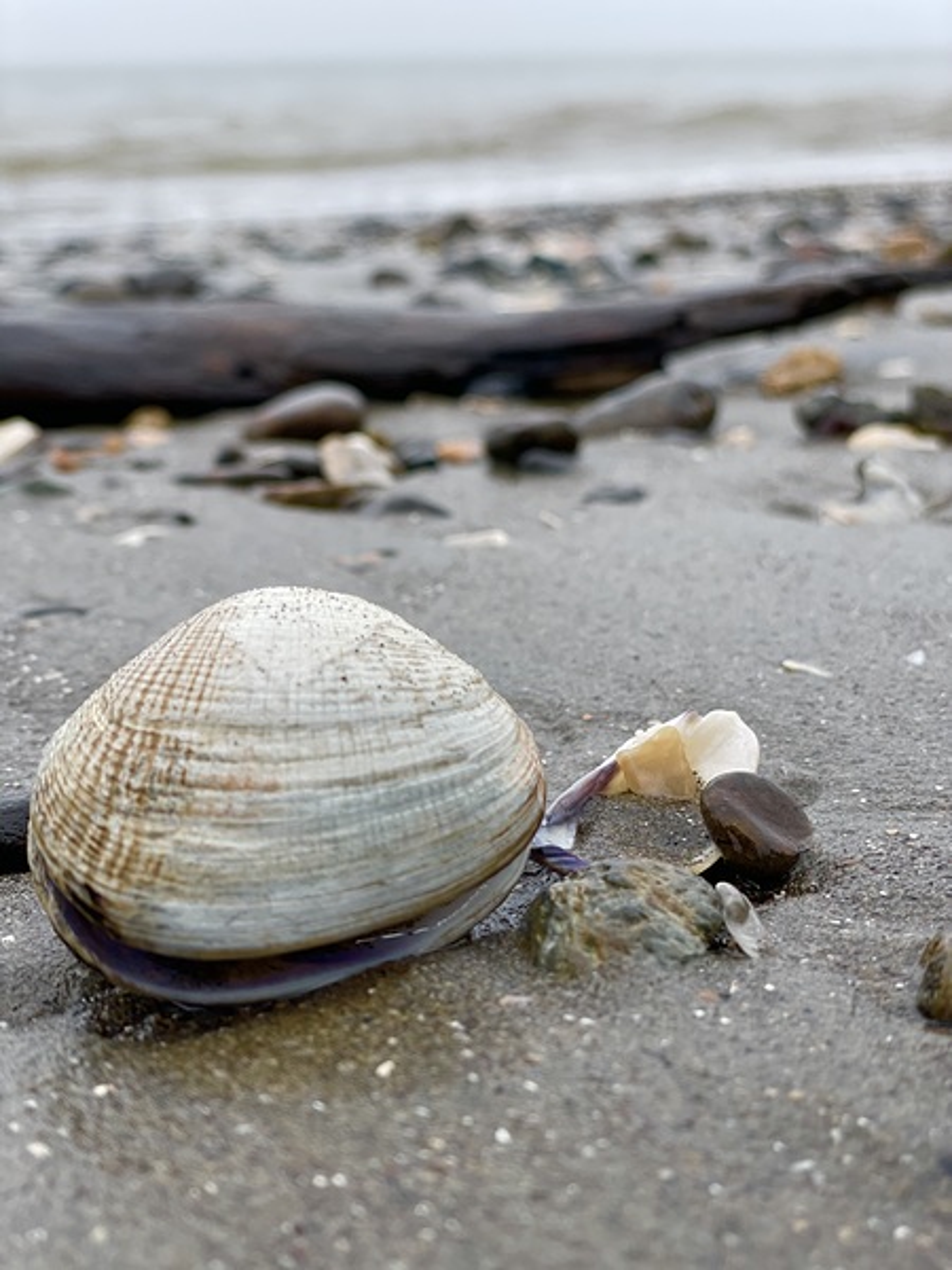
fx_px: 1907
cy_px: 635
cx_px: 476
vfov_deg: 36.8
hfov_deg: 28.0
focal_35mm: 52
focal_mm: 6
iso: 32
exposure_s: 1/381
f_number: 2
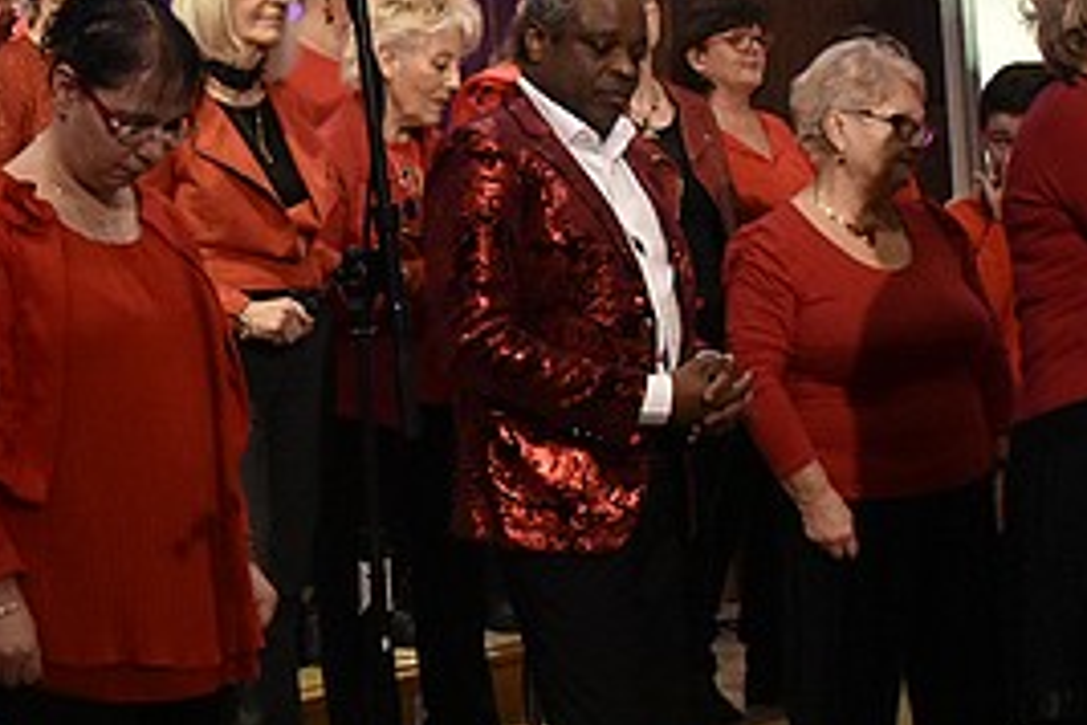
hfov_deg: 24.2
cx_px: 53
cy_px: 365
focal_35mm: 81
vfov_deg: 16.9
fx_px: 2446
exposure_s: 1/125
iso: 4000
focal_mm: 18
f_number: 5.6
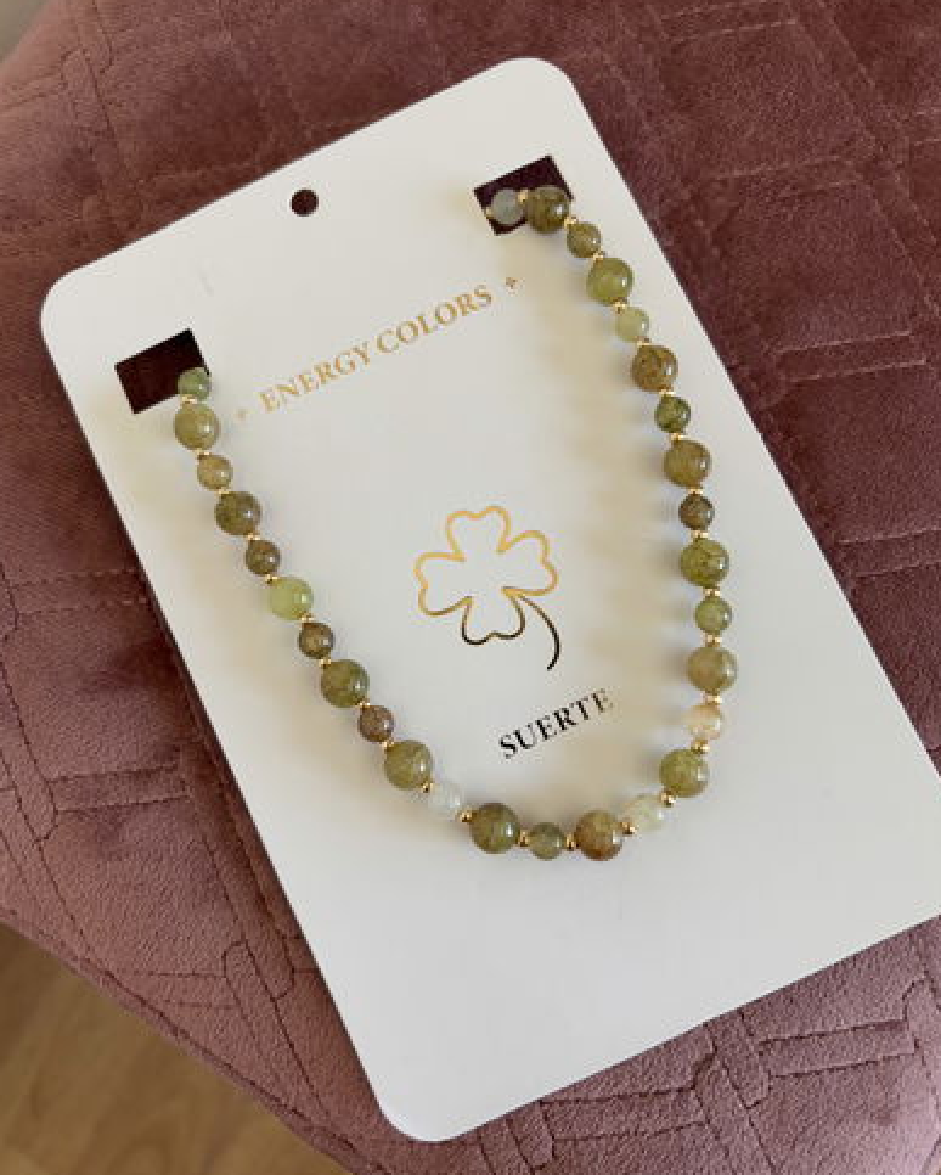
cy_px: 575
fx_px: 974
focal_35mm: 28
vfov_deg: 62.2
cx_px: 467
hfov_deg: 51.6
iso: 100
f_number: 1.6
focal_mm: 5.96
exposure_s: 1/121
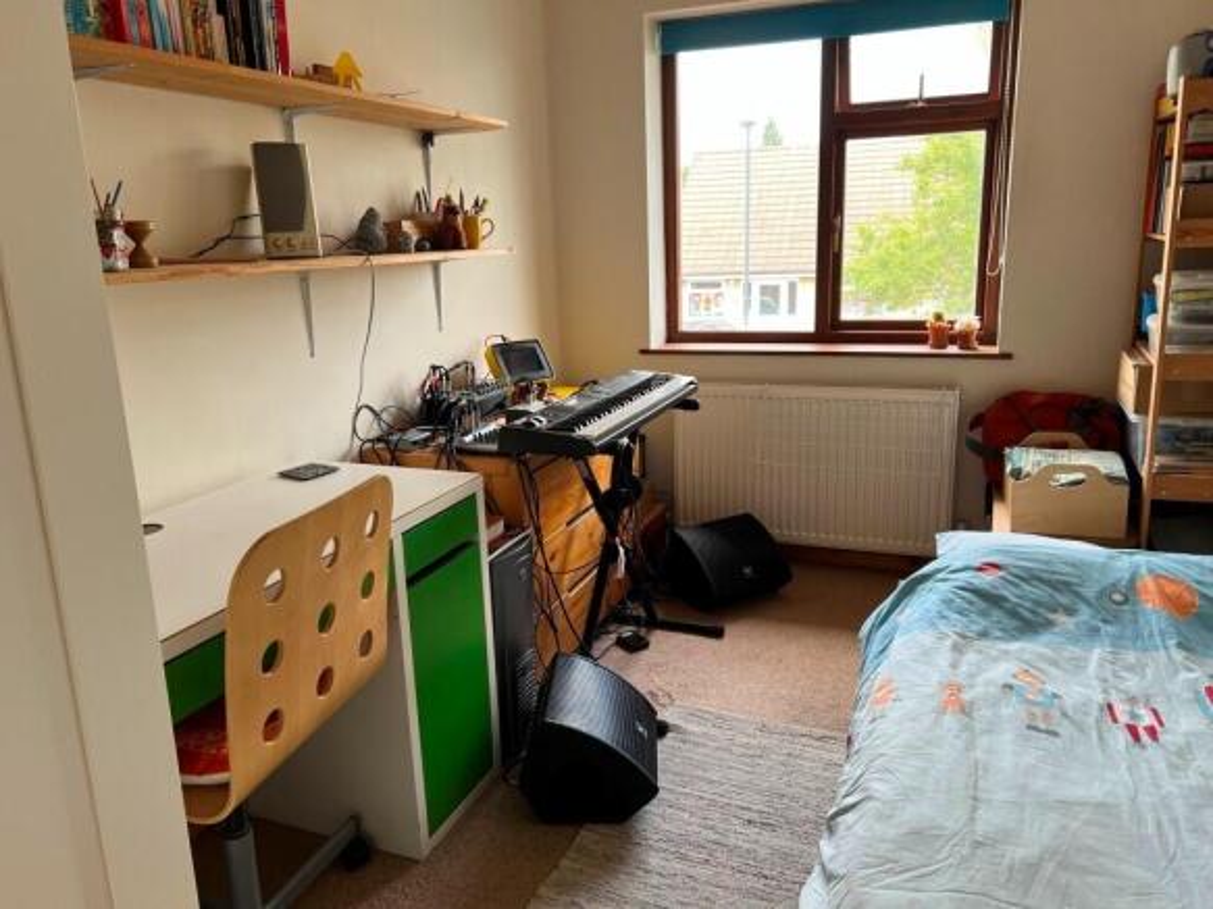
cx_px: 606
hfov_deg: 67.3
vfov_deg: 53.0
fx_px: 911
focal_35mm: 26
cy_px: 454
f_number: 1.5
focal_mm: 5.7
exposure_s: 1/121
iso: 64
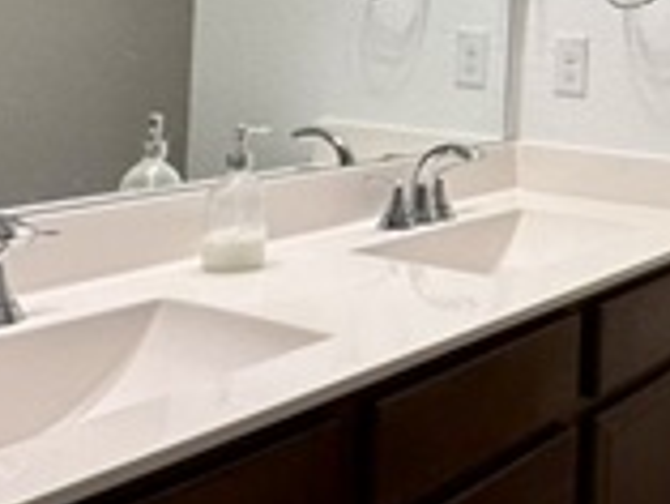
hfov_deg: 29.5
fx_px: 1104
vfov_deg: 24.4
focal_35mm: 57
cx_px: 785
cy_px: -13
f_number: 2.2
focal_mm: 2.22
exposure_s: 1/120
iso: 125
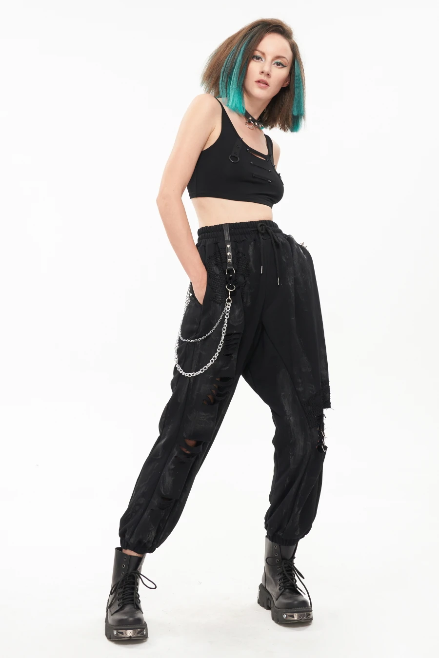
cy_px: 329
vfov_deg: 40.0
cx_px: 220
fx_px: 905
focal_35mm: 50
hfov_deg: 27.3
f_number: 5.6
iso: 320
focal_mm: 33
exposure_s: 1/125
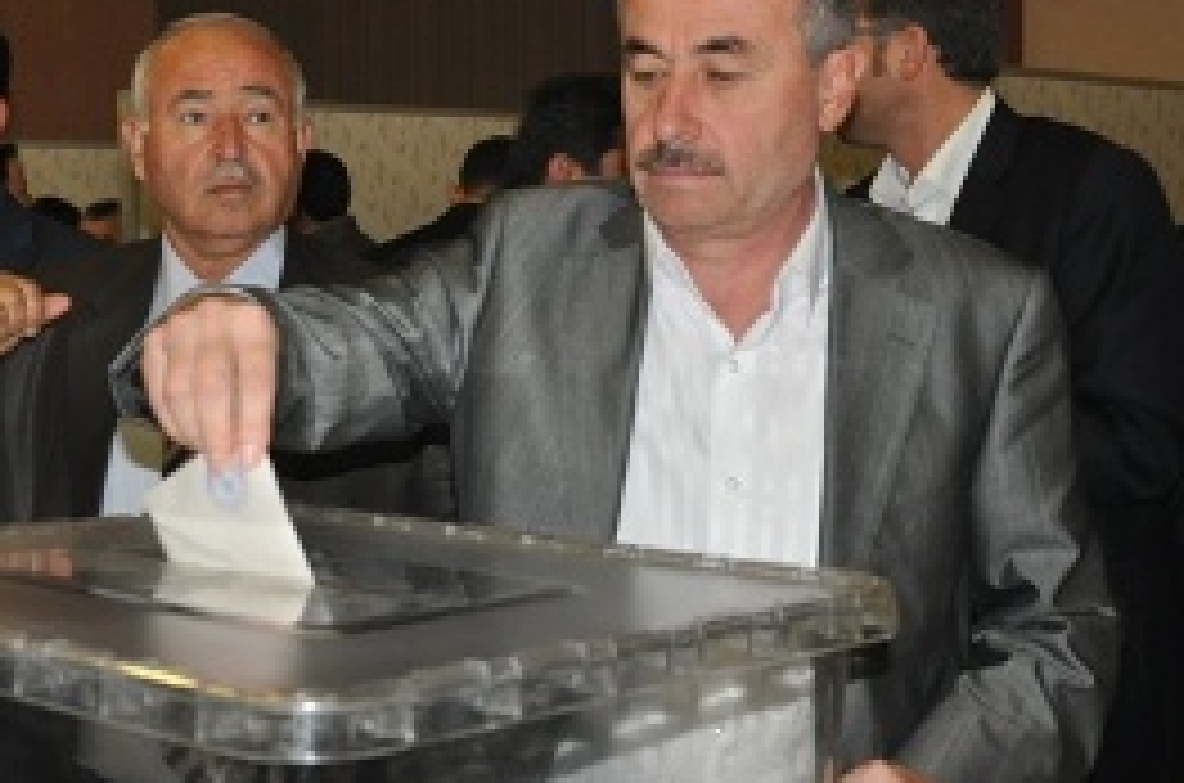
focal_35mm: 65
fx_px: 2133
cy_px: 324
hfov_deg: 30.8
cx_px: 407
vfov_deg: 20.8
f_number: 4
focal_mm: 28
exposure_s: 1/60
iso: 800
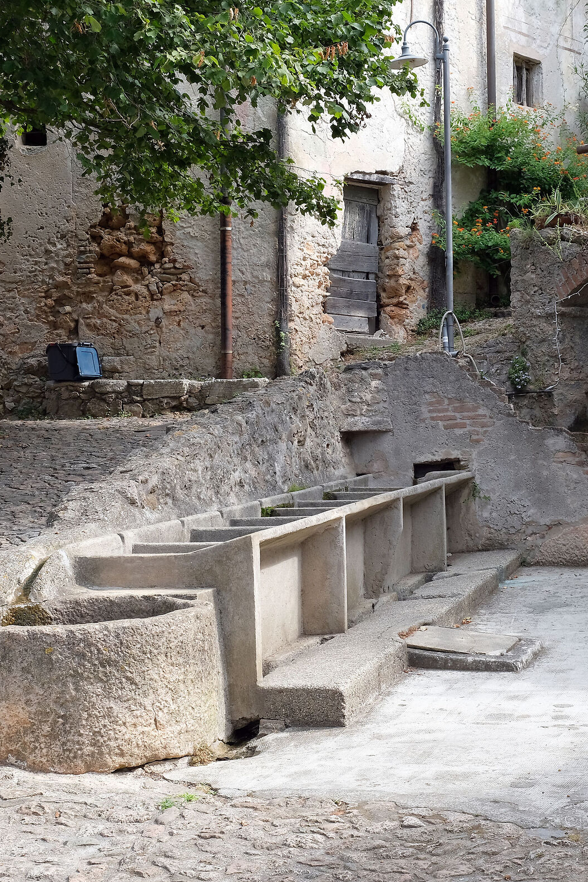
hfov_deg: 25.3
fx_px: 1298
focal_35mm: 53
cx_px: 423
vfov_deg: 37.5
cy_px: 445
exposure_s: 1/75
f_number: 8
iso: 160
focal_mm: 23.3
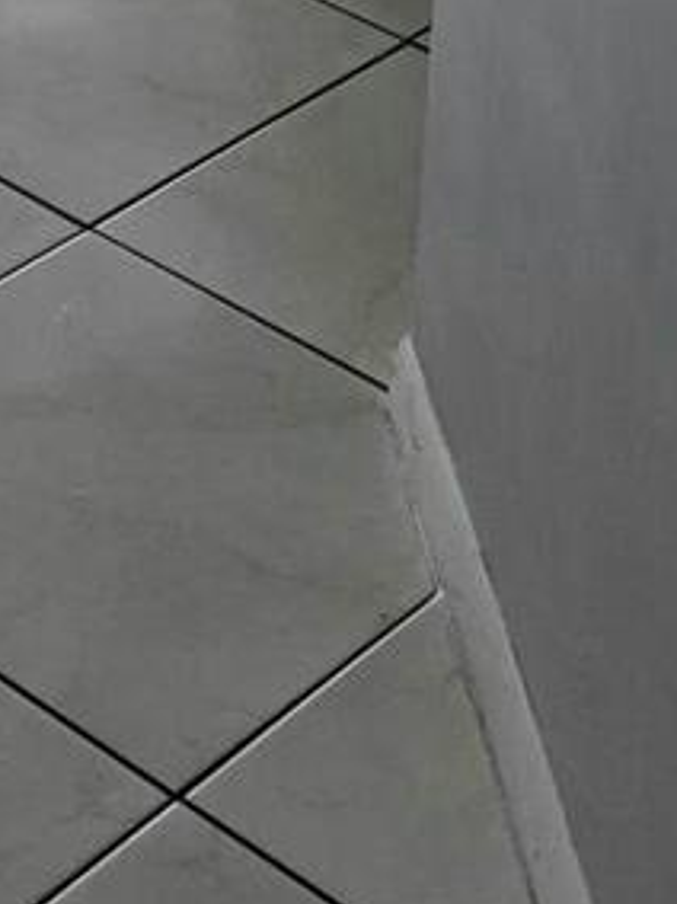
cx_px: -163
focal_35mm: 125
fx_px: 3262
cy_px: -1003
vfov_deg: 13.2
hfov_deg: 11.6
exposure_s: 1/182
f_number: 1.7
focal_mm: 6.3
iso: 100
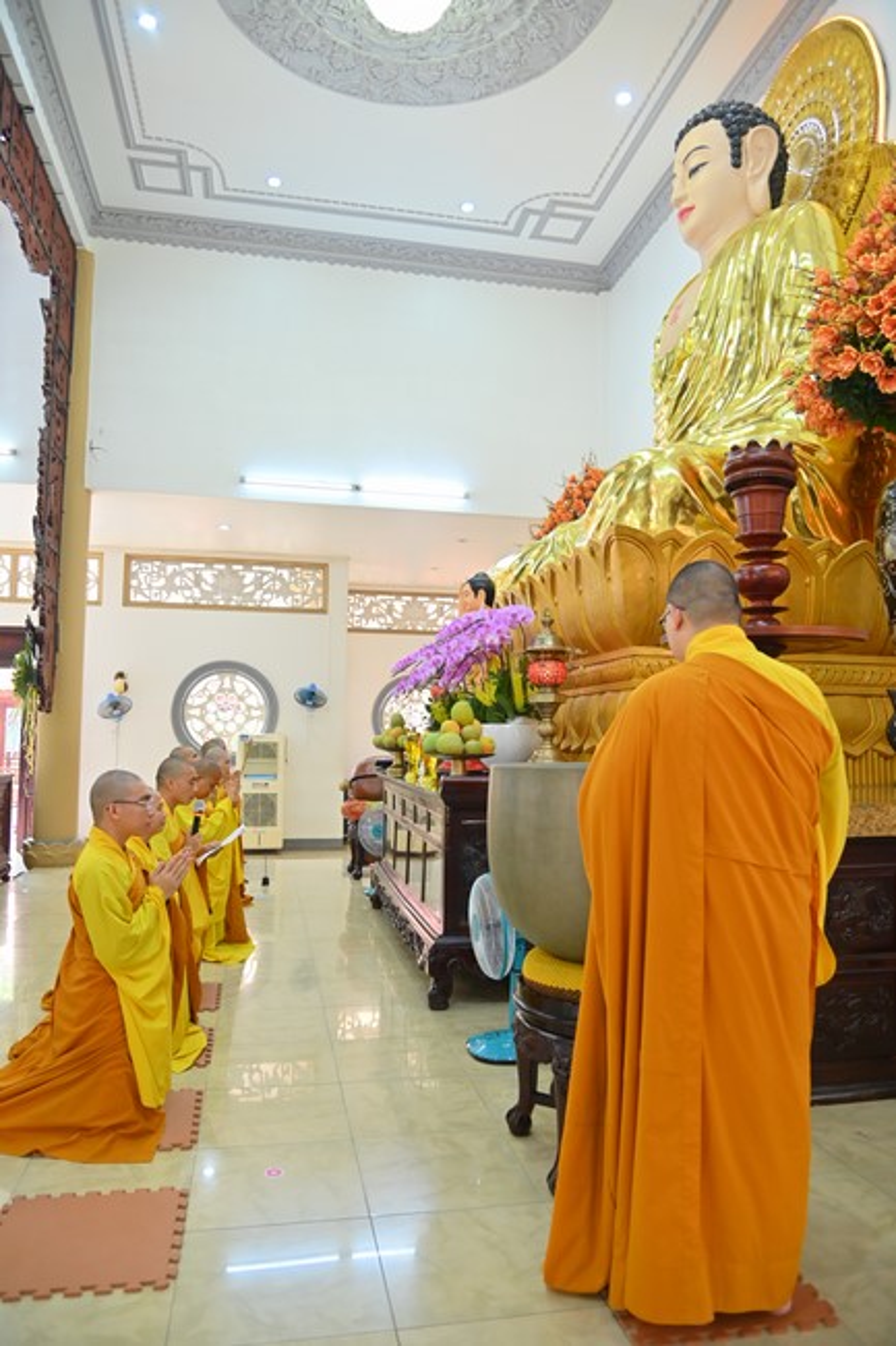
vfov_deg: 73.8
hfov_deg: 53.1
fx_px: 896
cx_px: 448
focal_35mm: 24
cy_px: 673
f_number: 4.5
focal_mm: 24
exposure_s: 1/100
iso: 1250
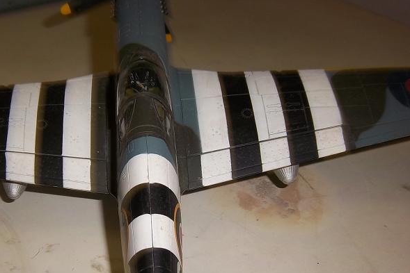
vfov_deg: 28.3
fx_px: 535
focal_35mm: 47
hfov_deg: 41.0
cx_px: 118
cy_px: 202
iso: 64
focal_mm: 5.1
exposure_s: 1/30
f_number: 3.5
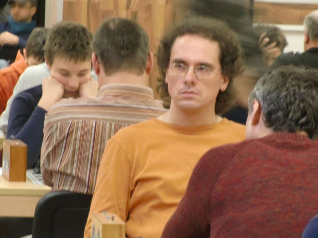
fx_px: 2205
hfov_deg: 8.2
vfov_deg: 6.2
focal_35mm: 240
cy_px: 119
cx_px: 159
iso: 400
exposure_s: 1/6
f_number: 5.8
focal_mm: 43
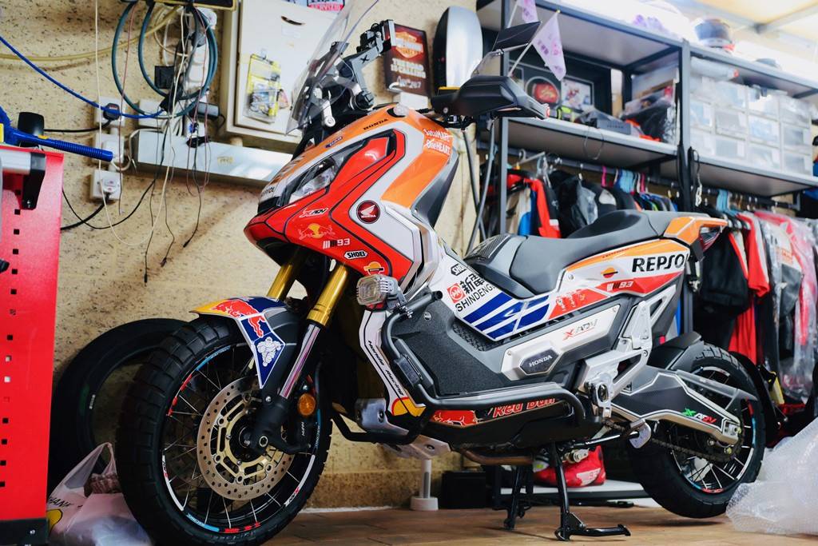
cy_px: 273
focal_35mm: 38
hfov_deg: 50.7
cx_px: 409
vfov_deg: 35.1
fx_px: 864
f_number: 2.8
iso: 800
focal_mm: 38
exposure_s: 1/30
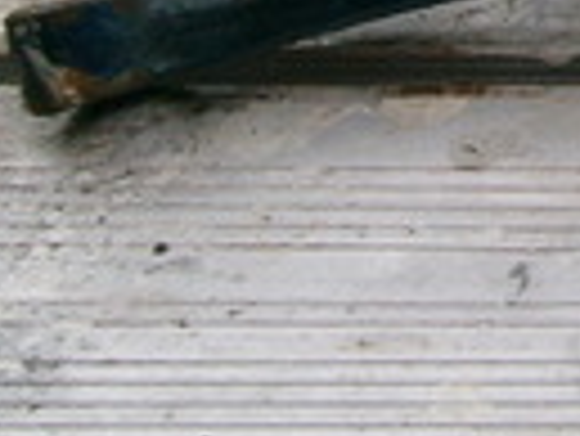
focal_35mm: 173
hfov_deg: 10.1
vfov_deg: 8.4
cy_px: -184
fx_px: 2901
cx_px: 1335
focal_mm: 5.8
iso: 80
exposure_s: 1/60
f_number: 7.1
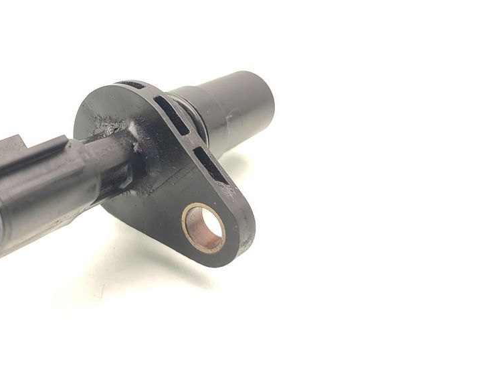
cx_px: 136
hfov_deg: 43.7
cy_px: 116
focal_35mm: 42
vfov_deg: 34.0
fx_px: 594
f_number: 1.89
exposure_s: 1/100
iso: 250
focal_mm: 5.89
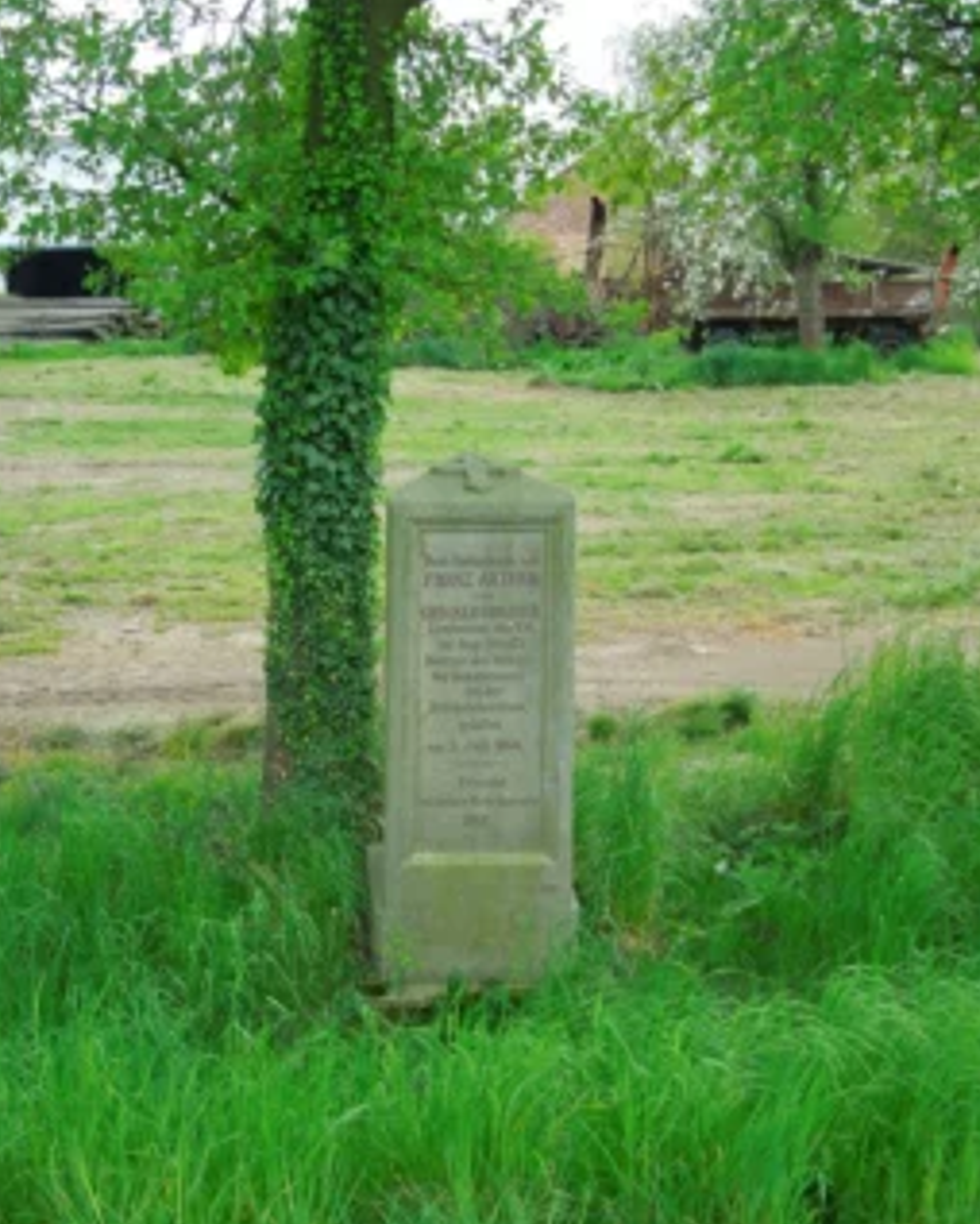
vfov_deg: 35.9
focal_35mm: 52
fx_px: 1883
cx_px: 478
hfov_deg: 29.2
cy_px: 668
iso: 800
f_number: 8
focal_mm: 8.7
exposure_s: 1/320
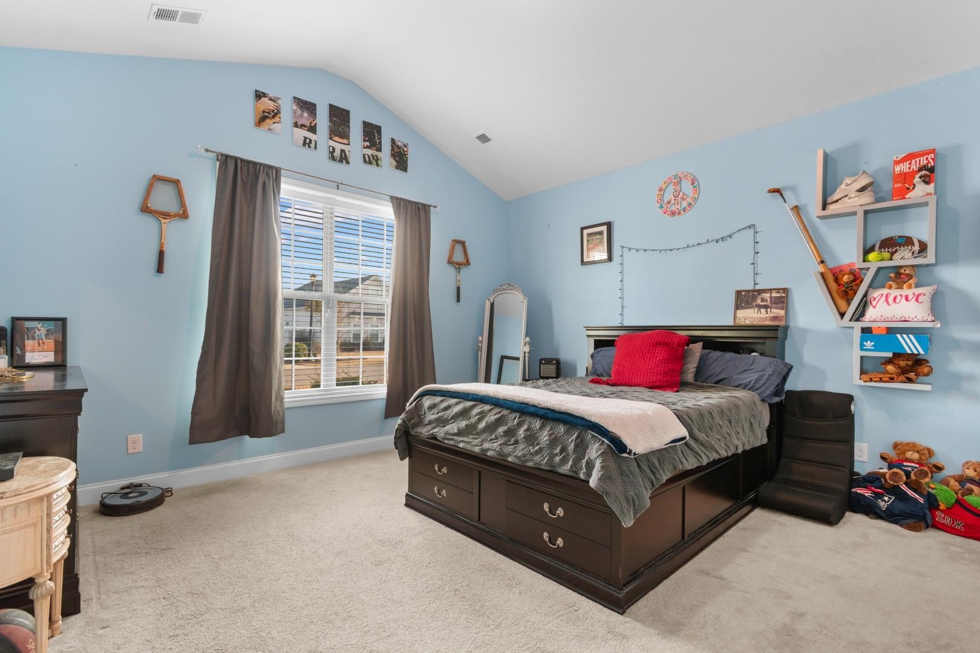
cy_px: 326
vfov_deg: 73.7
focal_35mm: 16
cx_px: 490
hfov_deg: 96.7
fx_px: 436
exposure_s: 1/1.25
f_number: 4.8
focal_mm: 11
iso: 100
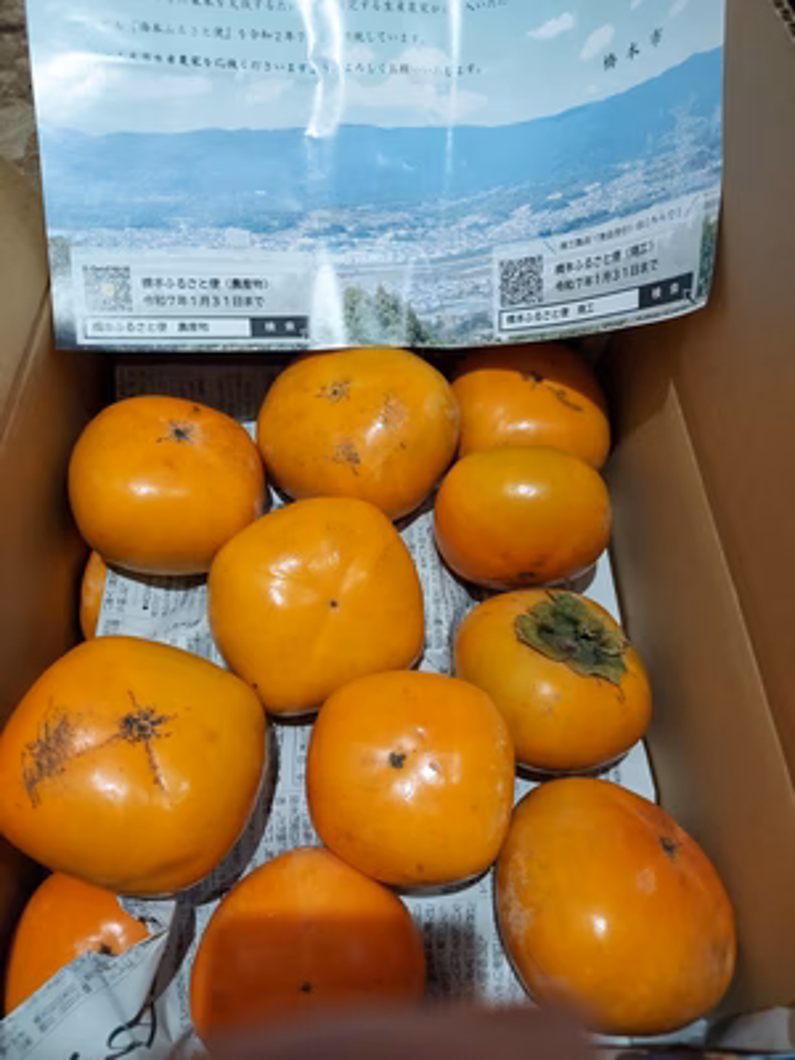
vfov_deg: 69.4
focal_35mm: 25
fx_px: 766
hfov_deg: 54.9
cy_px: 530
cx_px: 398
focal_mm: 4.6
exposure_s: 1/50
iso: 320
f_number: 2
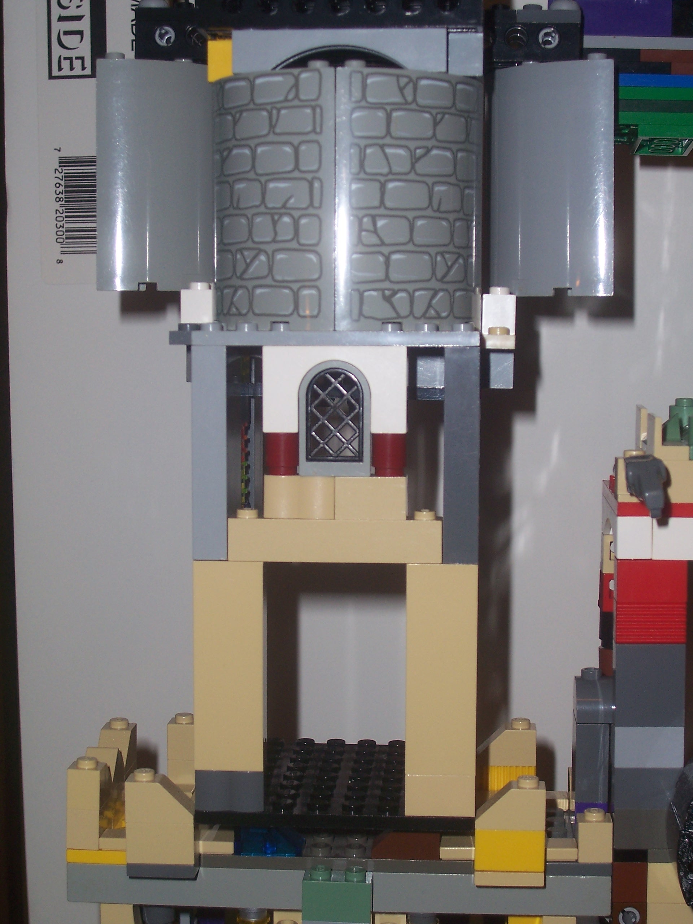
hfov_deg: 22.3
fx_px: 1762
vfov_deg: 29.4
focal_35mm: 66
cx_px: 346
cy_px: 462
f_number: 4
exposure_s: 1/90
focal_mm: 10.8
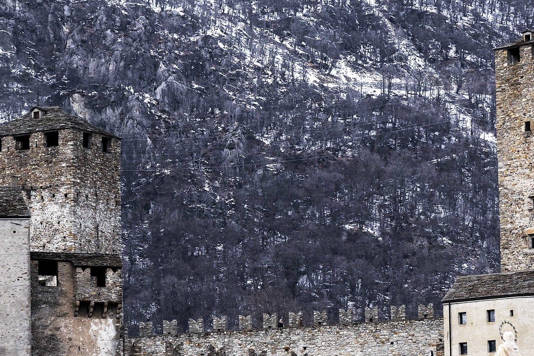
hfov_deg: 8.7
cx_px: 314
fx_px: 3530
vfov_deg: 5.8
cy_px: 279
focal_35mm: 238
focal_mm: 120
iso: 400
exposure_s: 1/200
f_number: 9
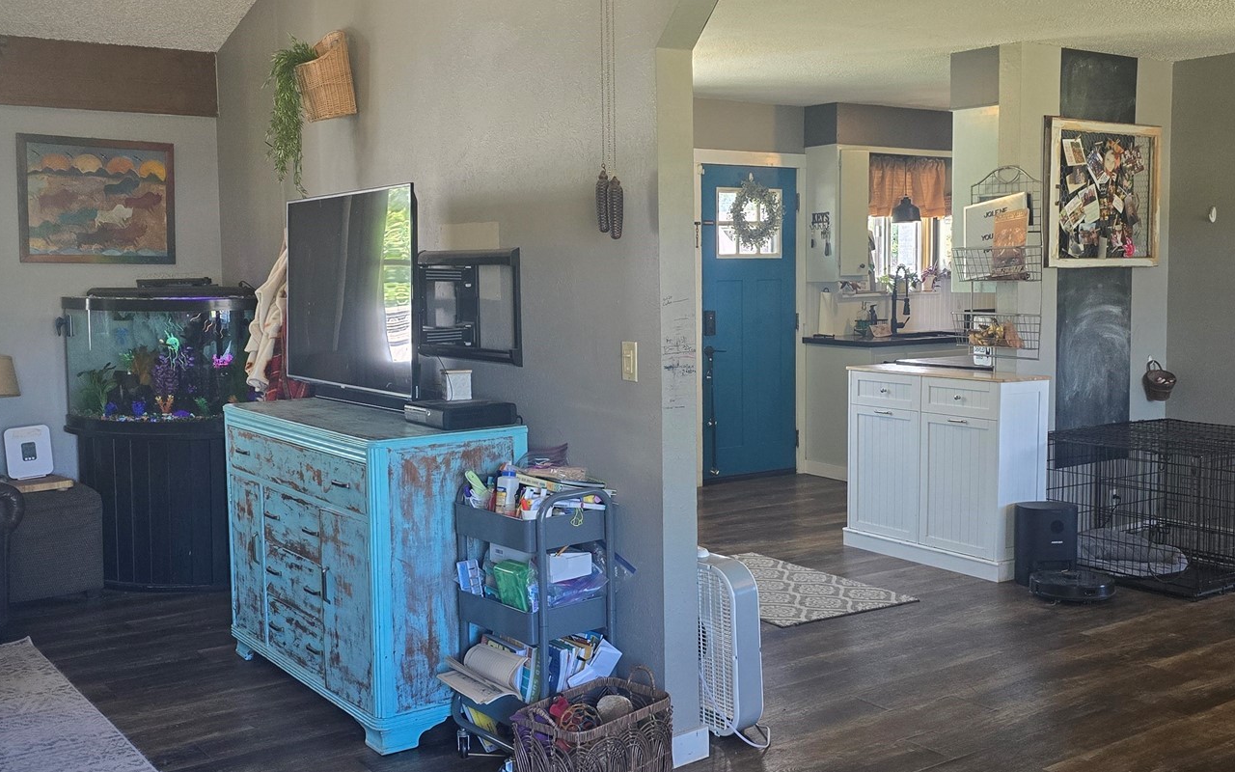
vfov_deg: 32.8
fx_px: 1313
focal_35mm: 39
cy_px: 400
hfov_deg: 50.2
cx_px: 703
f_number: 1.7
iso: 250
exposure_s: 1/120
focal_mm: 6.3
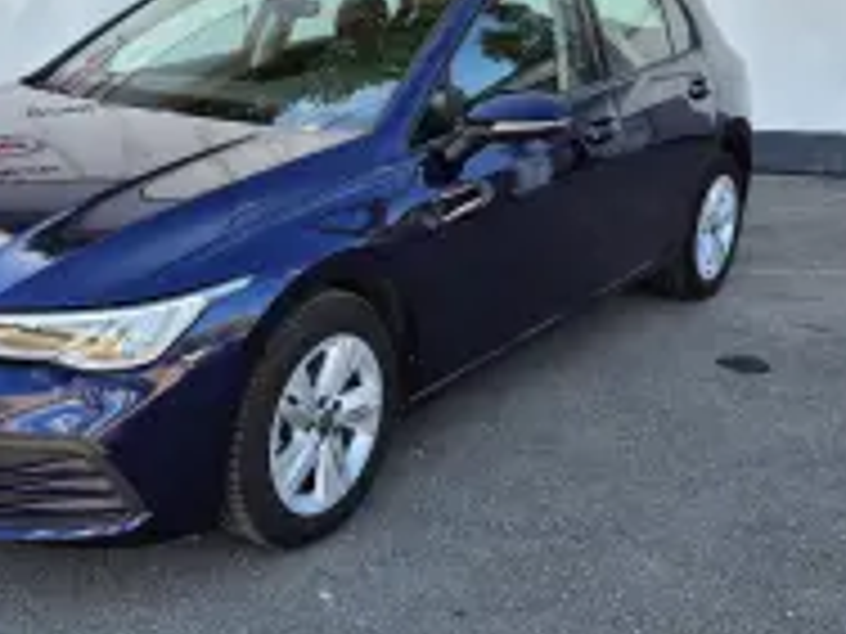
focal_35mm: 44
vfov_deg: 32.4
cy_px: 184
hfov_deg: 41.7
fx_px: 1075
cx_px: 212
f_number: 1.8
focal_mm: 5.4
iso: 25
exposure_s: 1/293
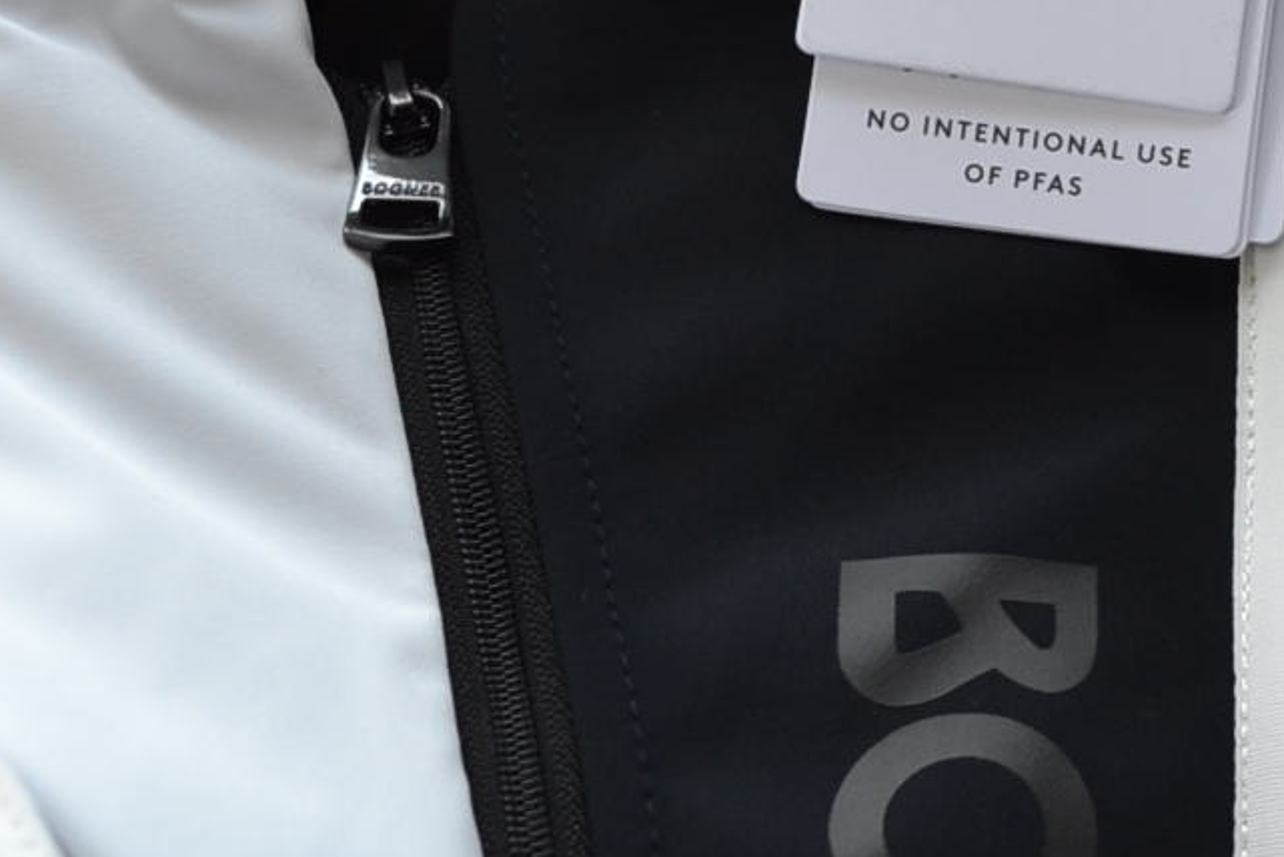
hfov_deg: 20.6
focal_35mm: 97
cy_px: 108
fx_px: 3461
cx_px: 1162
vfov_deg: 14.0
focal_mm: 18
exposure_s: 1/80
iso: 400
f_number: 4.5
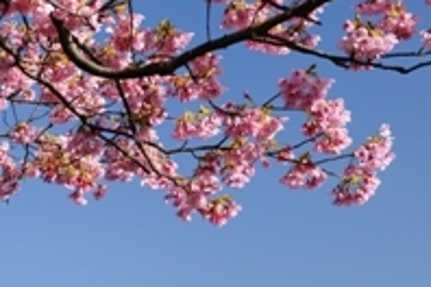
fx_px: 1353
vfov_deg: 12.1
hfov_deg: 17.5
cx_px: -33
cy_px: 95
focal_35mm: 113
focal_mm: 35
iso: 100
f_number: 11
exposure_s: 1/40
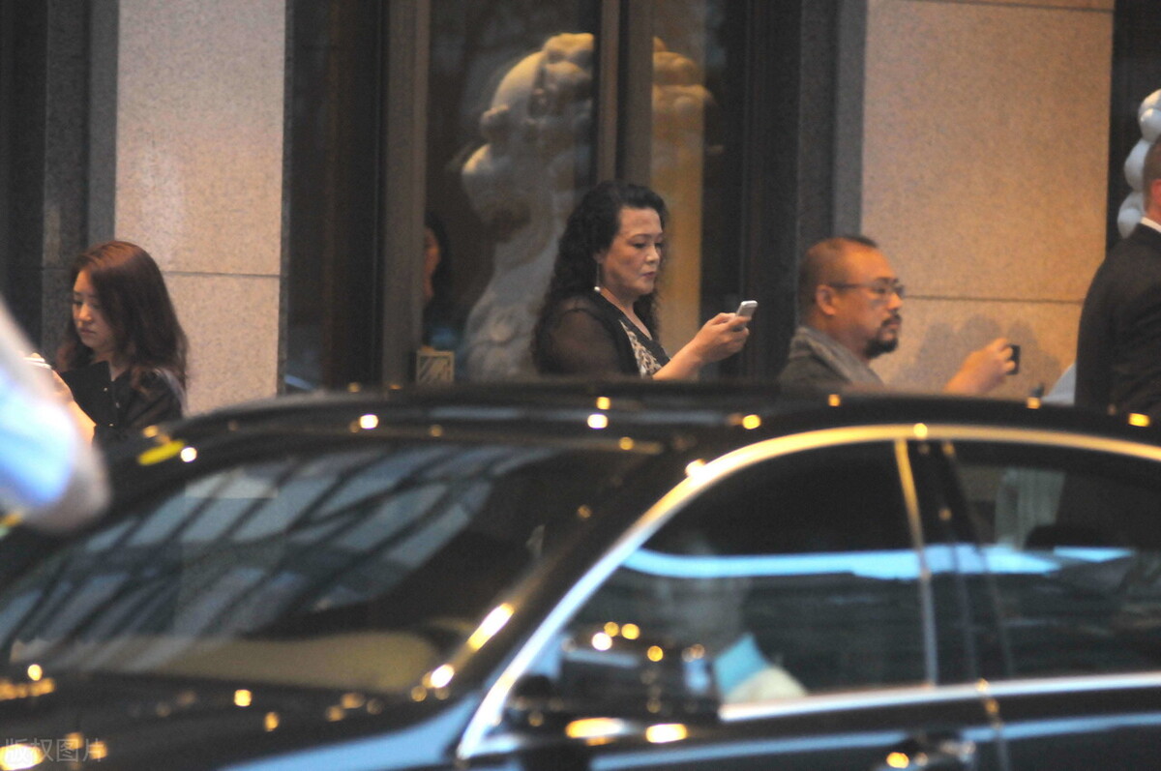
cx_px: 580
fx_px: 8214
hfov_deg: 8.1
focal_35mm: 255
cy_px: 386
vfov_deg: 5.4
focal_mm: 170
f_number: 2.8
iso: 1600
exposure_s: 1/100
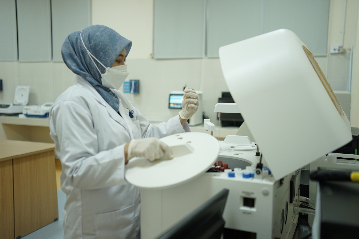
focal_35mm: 35
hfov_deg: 54.4
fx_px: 349
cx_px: 180
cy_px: 120
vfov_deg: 37.9
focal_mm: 35
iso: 500
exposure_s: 1/250
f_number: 2
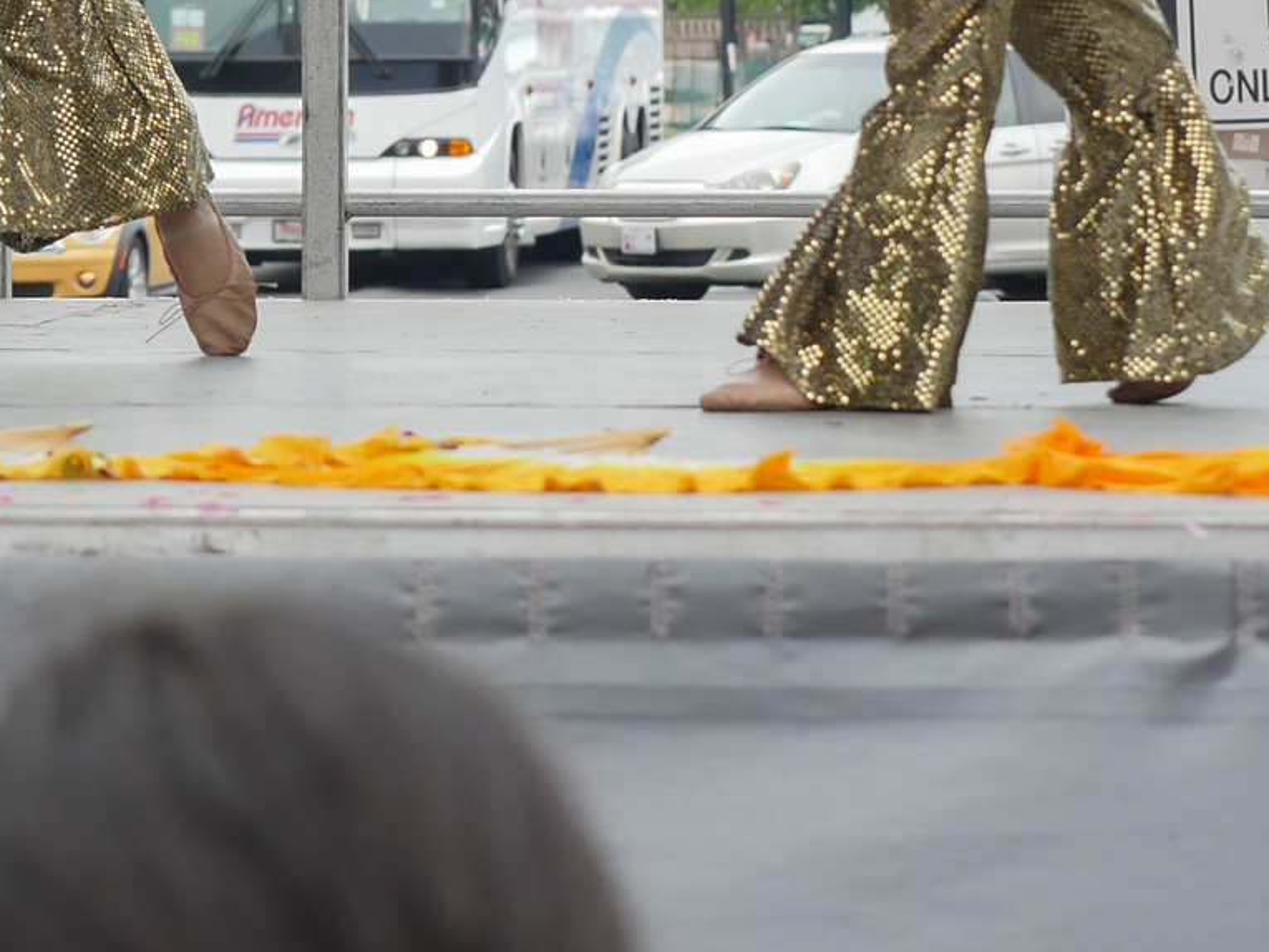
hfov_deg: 6.4
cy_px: -542
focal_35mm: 307
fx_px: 11256
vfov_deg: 4.8
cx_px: -222
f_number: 4
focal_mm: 47
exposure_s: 1/250
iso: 200
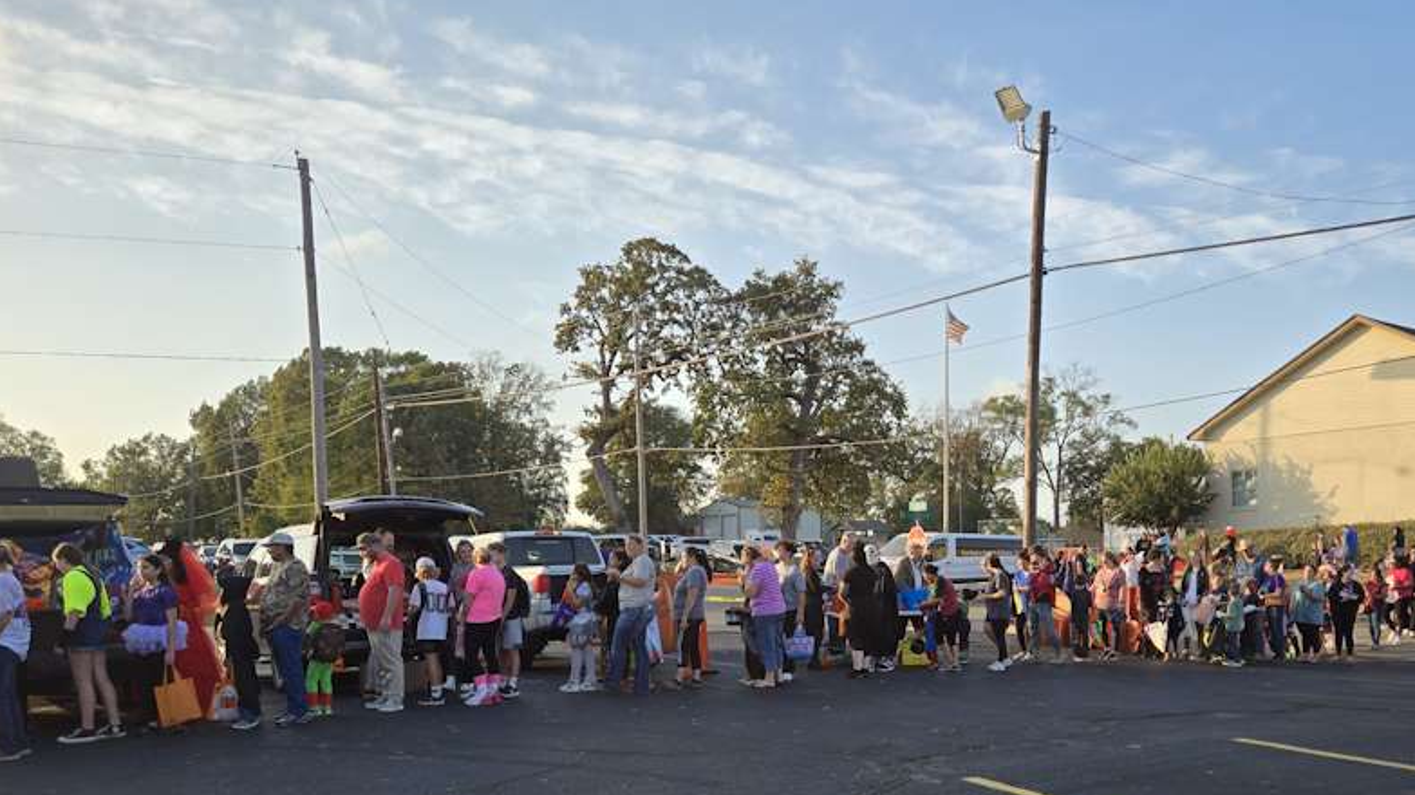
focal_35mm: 32
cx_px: 858
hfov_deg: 60.4
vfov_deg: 35.2
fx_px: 1200
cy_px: 663
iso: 25
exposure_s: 1/779
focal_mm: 5.4
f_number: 1.8
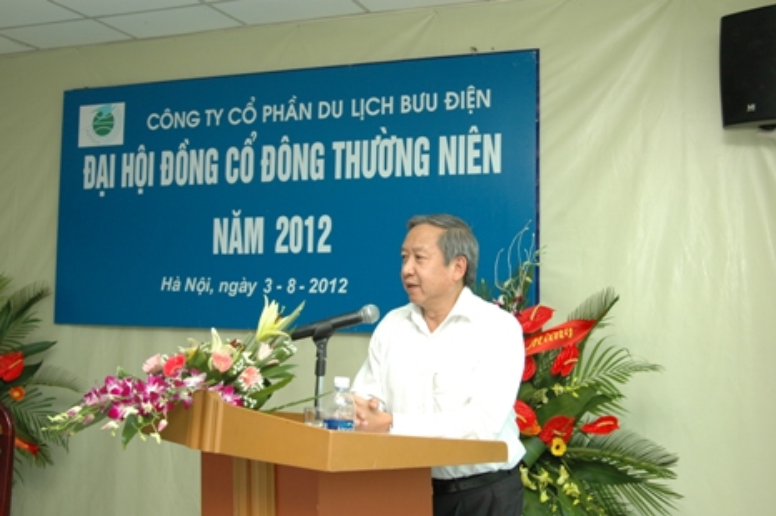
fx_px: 905
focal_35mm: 42
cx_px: 388
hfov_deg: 46.4
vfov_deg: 31.8
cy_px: 258
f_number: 5
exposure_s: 1/100
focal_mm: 28
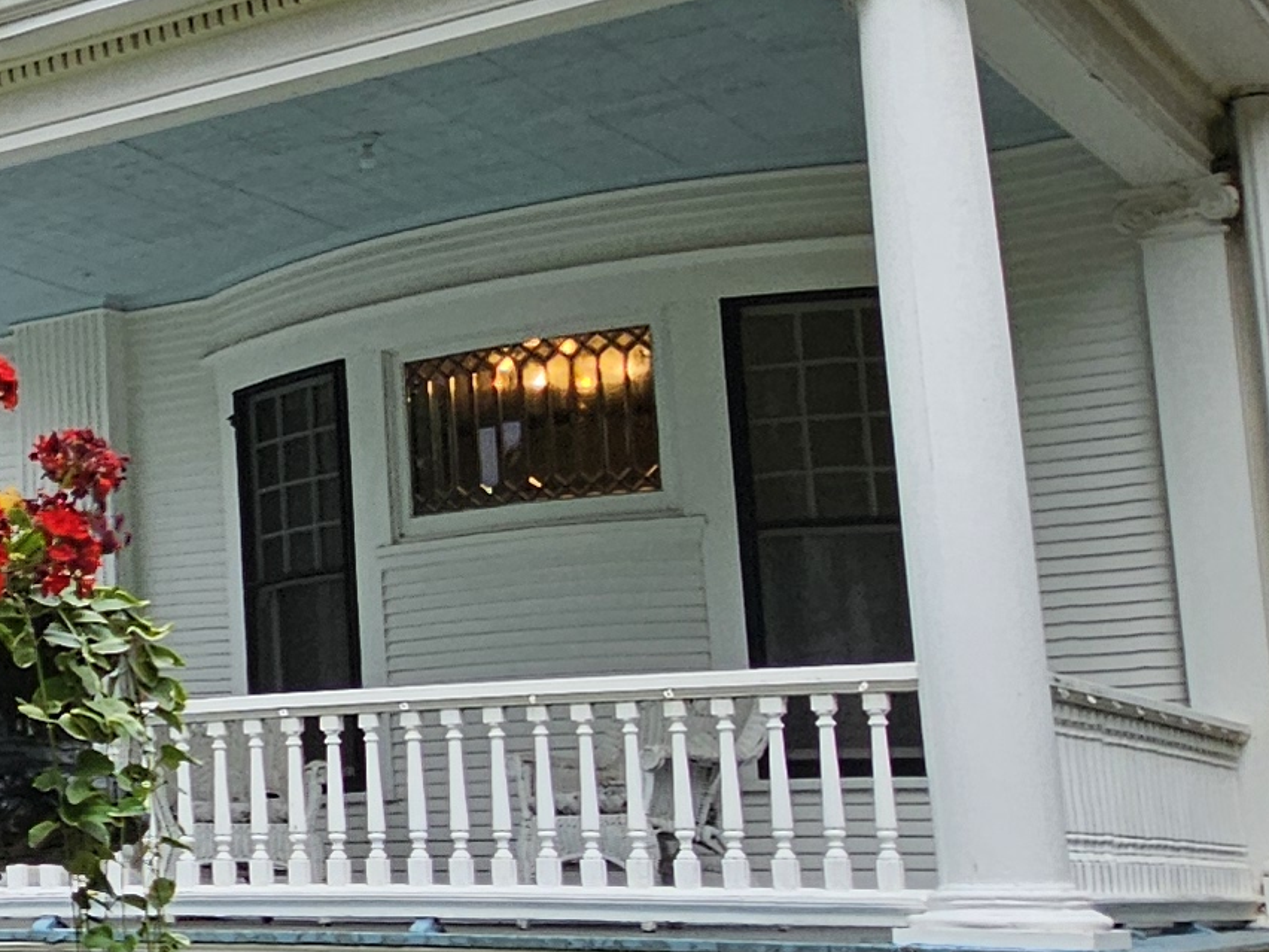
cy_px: 578
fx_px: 2236
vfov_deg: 24.0
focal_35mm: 61
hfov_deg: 21.9
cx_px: -938
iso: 50
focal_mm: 2.2
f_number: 2.2
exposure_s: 1/1067
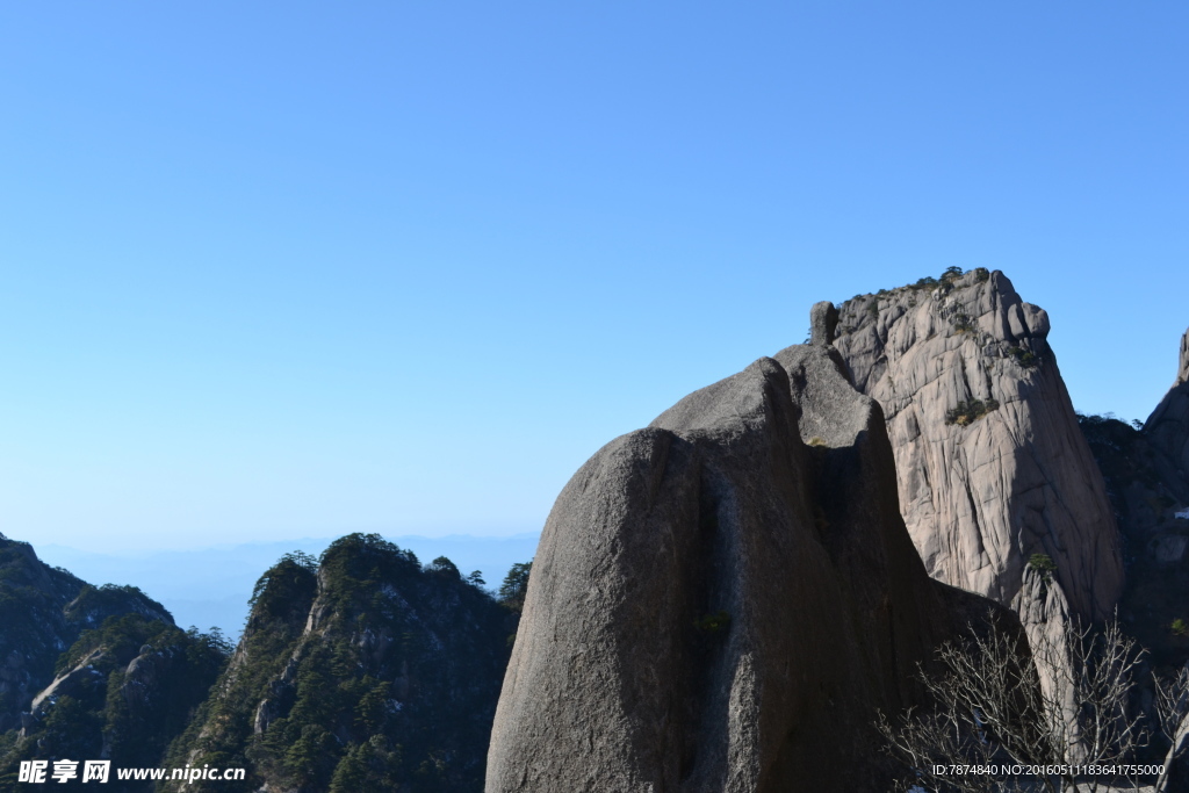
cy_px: 396
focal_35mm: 44
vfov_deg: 30.9
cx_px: 594
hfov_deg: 45.0
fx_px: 1437
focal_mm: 29
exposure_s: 1/200
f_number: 7.1
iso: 100
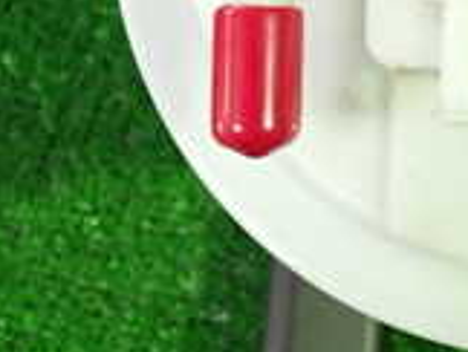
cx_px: 627
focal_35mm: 111
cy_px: -118
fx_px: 1503
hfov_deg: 16.6
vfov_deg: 12.9
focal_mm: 5.4
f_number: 2.3
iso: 500
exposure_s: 1/30
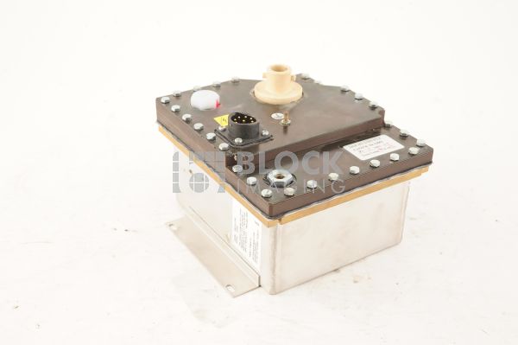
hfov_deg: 39.6
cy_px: 172
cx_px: 259
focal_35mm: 50
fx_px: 719
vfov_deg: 26.9
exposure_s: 1/125
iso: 1600
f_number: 10
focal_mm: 50
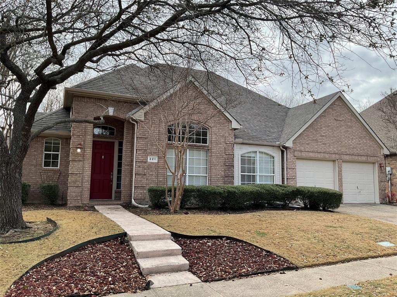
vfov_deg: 48.2
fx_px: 333
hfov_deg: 61.7
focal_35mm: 29
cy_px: 148
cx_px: 198
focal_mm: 3
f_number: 1.8
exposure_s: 1/804
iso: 16
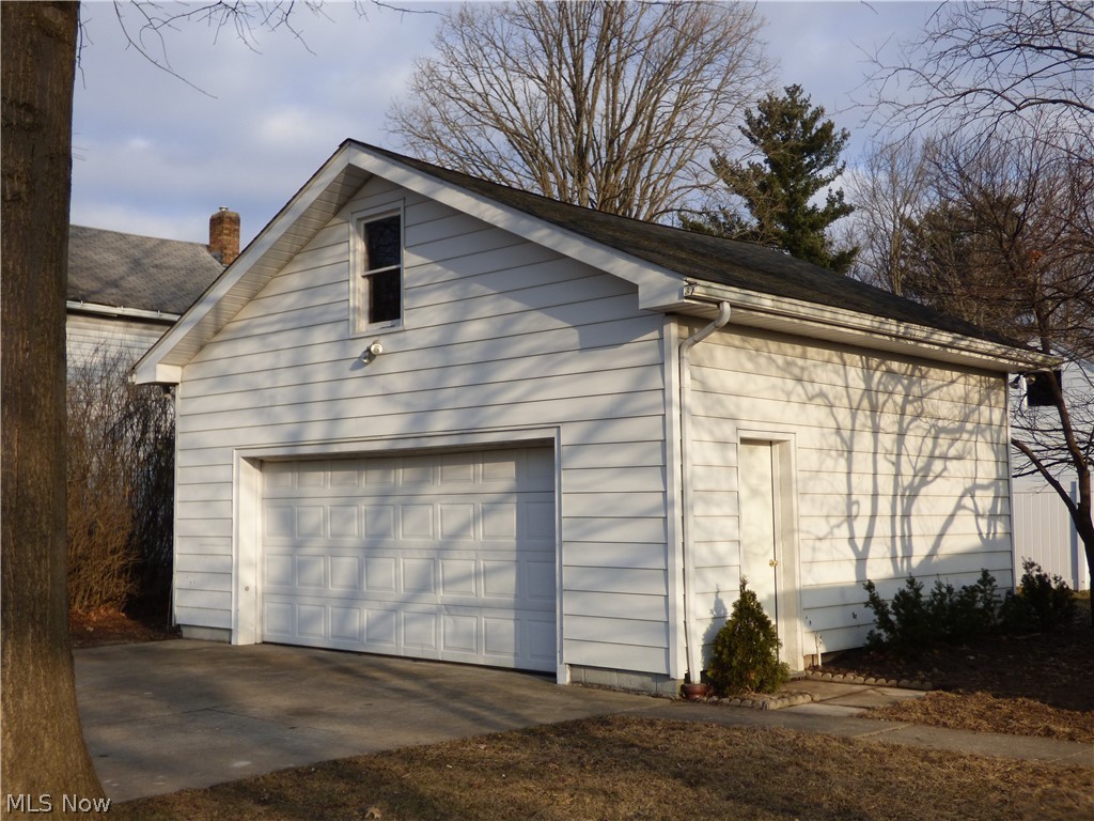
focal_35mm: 39
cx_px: 547
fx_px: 1233
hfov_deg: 47.9
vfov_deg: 36.8
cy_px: 410
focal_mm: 6.8
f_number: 3.5
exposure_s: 1/640
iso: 100
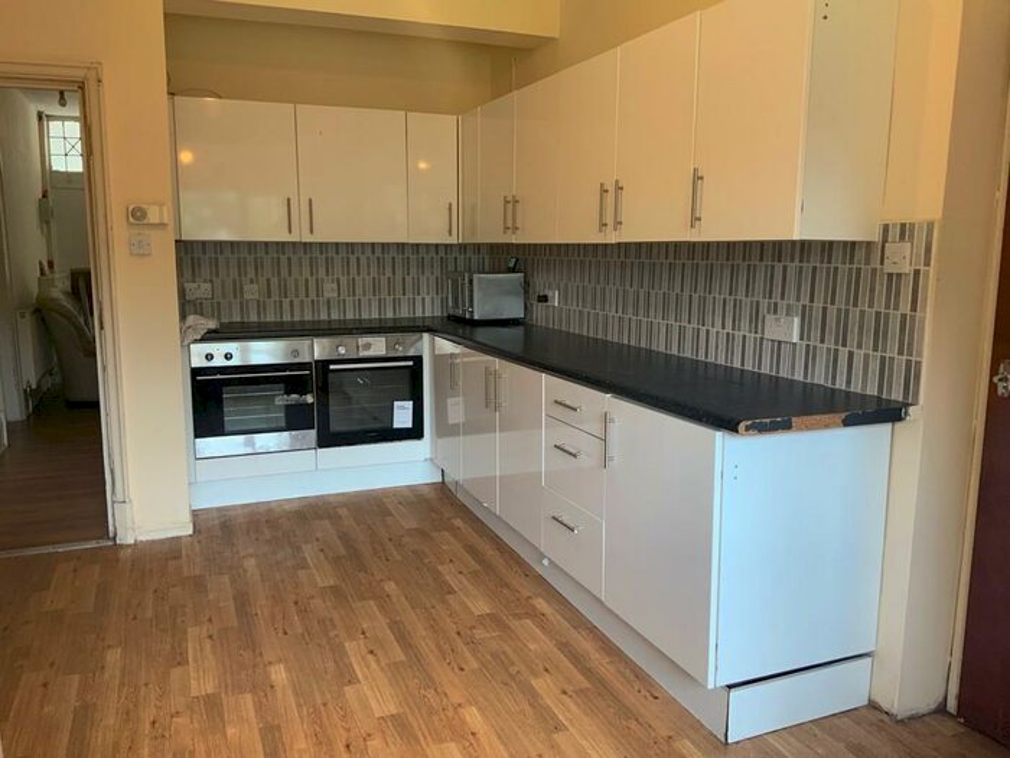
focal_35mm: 29
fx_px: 846
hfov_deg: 61.7
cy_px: 379
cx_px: 505
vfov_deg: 48.2
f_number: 1.8
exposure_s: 1/60
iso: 80
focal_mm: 3
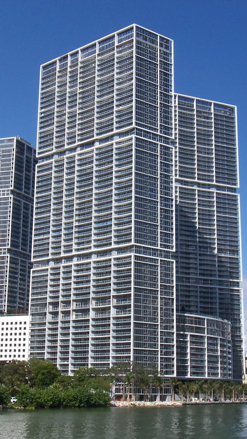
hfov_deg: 21.1
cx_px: 121
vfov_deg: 36.6
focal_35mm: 57
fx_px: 664
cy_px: 220
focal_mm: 6.4
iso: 64
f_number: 7.1
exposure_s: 1/250
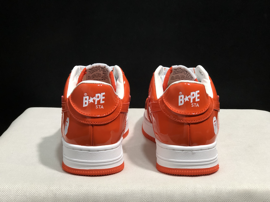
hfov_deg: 33.8
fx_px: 445
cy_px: 101
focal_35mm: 57
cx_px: 135
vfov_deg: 25.7
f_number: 2.8
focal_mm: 6.6
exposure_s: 1/30
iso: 100
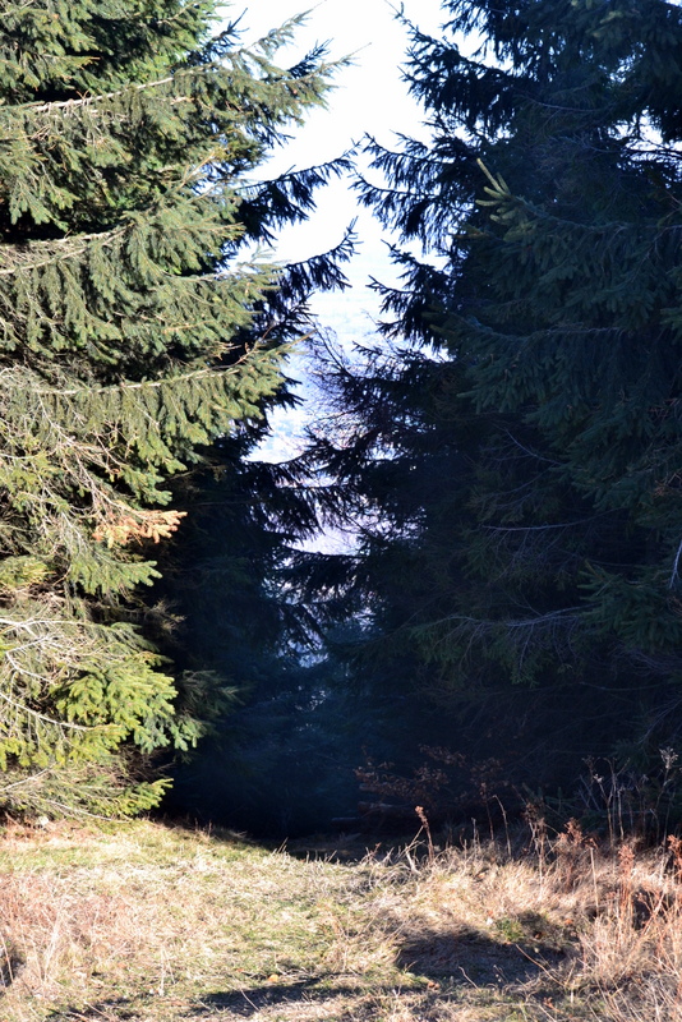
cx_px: 341
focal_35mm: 82
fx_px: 2342
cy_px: 511
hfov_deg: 16.6
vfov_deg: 24.6
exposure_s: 1/125
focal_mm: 55
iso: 400
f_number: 9
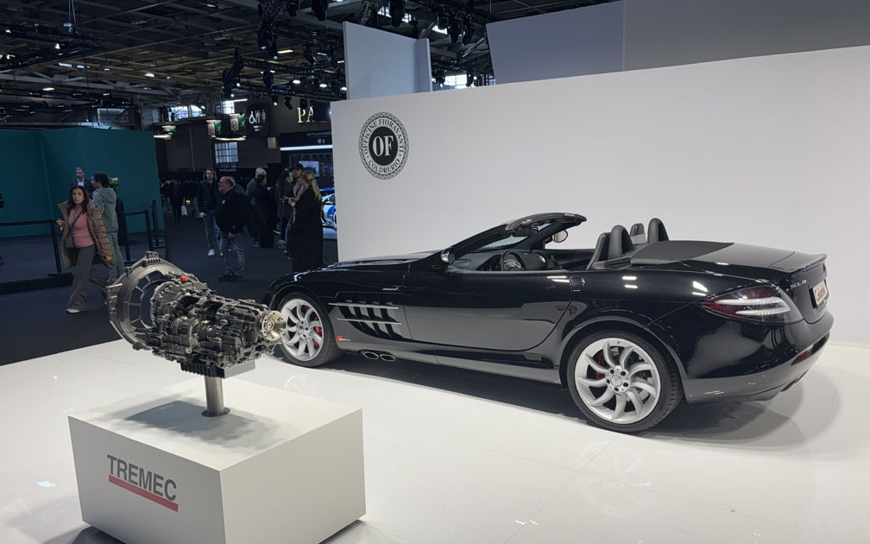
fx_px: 664
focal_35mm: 28
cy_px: 312
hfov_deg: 66.5
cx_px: 439
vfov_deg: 44.4
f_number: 1.6
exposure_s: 1/173
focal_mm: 5.96
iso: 40
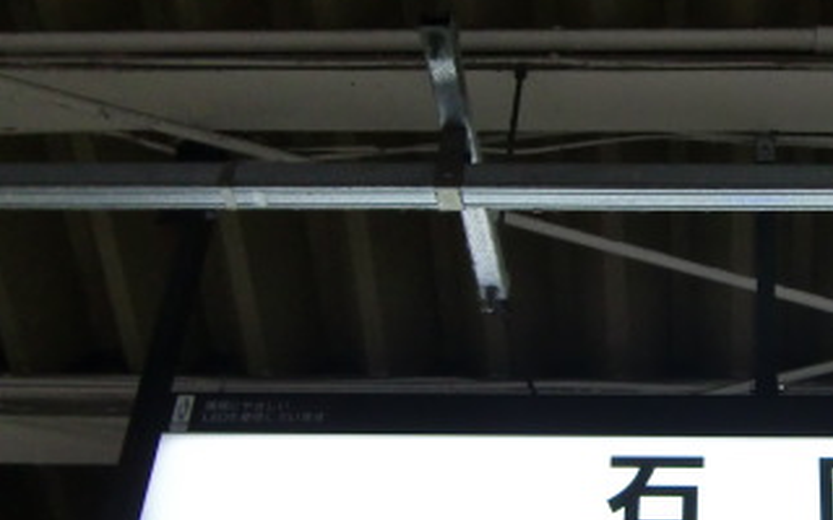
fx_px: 1589
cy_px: 377
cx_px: 747
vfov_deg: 18.5
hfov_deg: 28.3
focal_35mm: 70
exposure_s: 1/60
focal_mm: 5.8
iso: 160
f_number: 2.7
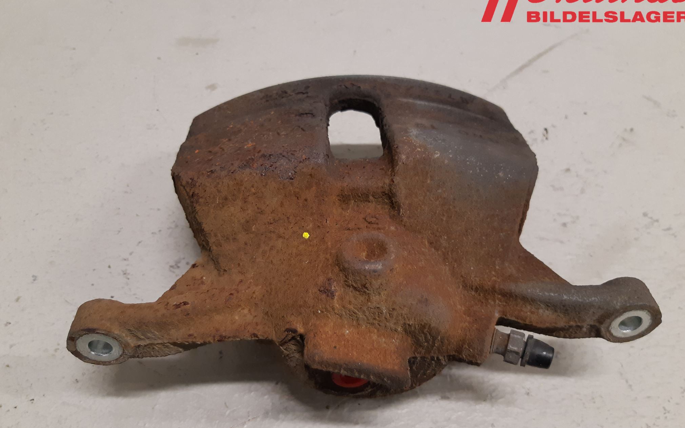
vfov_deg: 44.5
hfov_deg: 66.5
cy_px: 226
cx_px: 342
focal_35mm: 28
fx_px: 523
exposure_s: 1/50
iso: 160
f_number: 1.7
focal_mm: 3.93
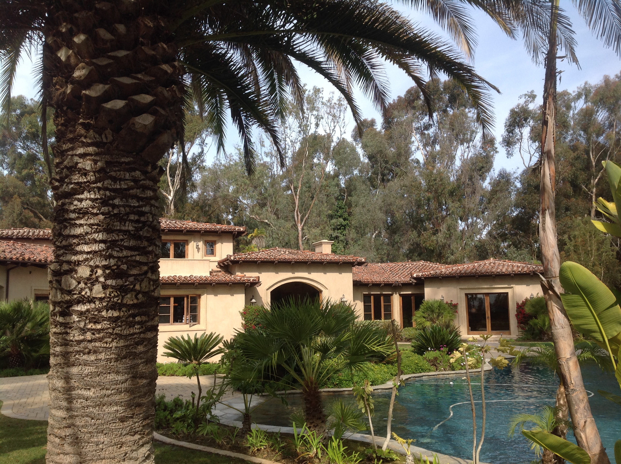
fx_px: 627
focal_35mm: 35
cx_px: 310
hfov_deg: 52.7
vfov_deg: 40.6
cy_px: 232
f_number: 2.4
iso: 50
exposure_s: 1/975
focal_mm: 4.28
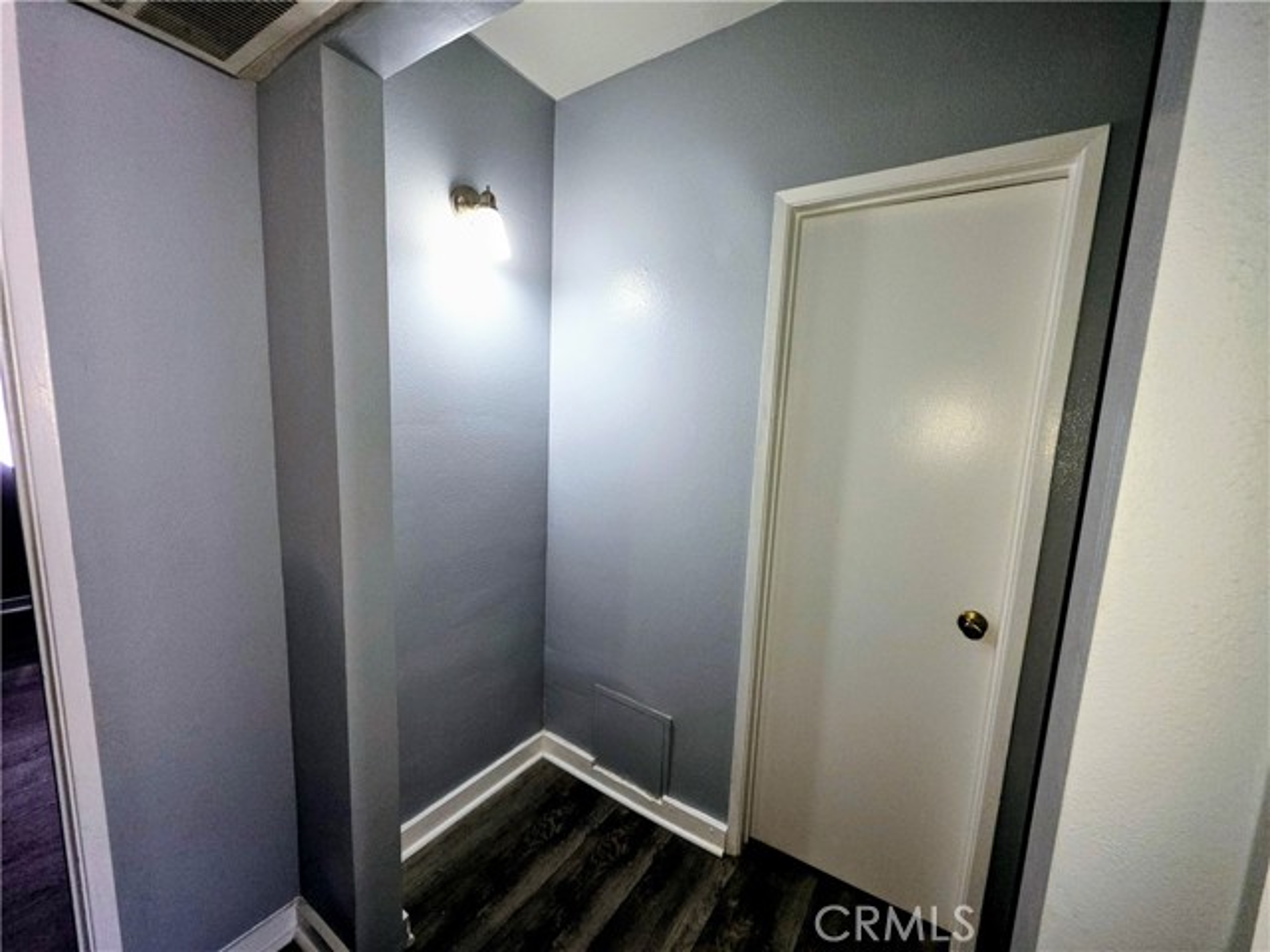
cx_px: 635
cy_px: 476
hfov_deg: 106.2
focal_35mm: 13
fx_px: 477
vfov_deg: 89.9
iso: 100
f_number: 1.9
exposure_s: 1/60
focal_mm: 2.2
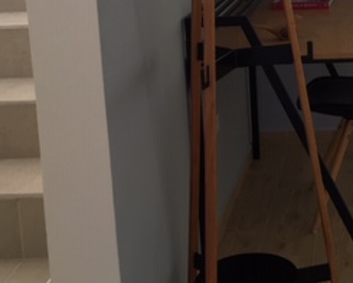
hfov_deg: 24.9
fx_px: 773
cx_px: 326
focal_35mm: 74
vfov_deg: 20.0
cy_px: -4
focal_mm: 4.15
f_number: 2.2
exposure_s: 1/120
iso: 40
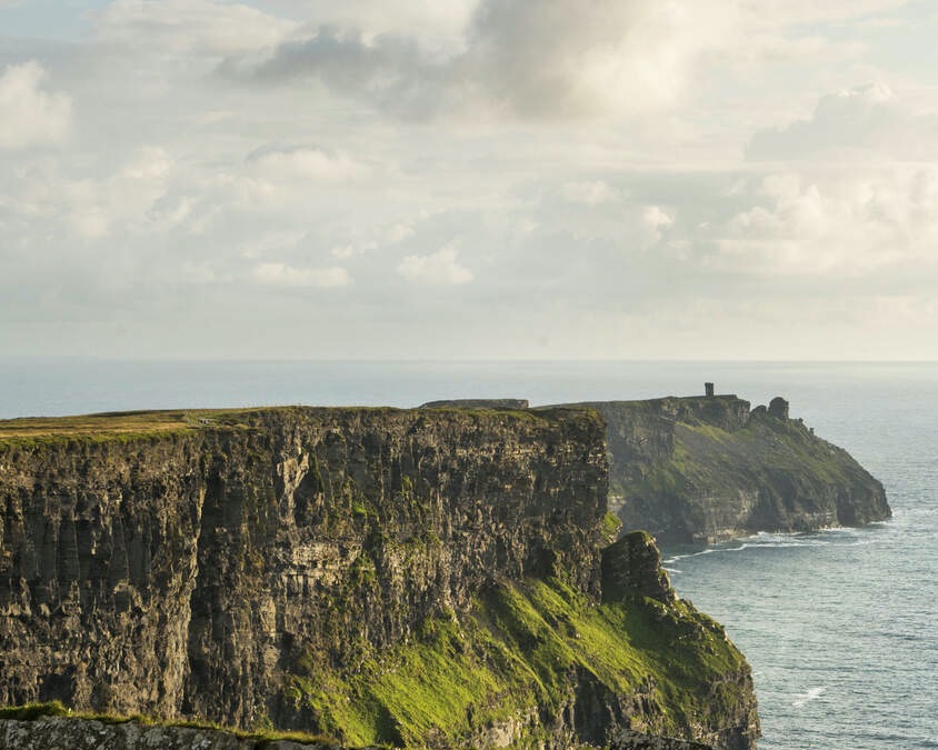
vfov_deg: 14.8
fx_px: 2887
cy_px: 311
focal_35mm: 104
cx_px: 457
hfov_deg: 18.5
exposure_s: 1/250
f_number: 11
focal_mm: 52
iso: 200
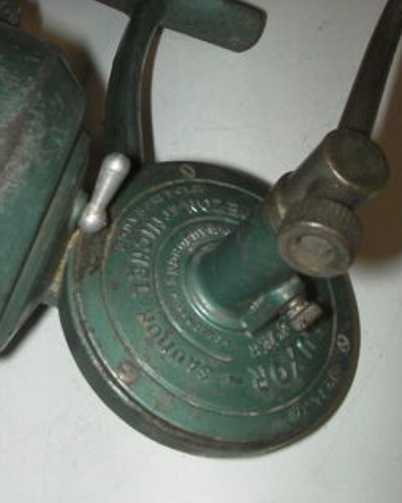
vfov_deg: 33.6
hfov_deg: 26.4
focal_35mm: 56
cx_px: 59
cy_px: 245
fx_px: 834
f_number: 5.6
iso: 200
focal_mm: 6.3
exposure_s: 1/30
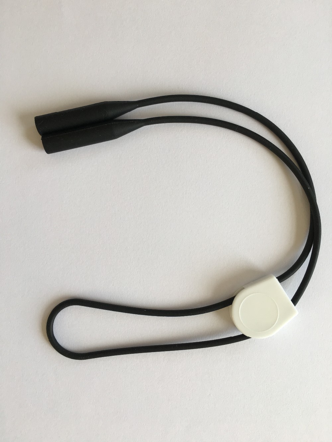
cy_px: 221
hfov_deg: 48.2
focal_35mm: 29
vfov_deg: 61.7
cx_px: 166
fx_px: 371
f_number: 2.2
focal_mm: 4.15
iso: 40
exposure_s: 1/100
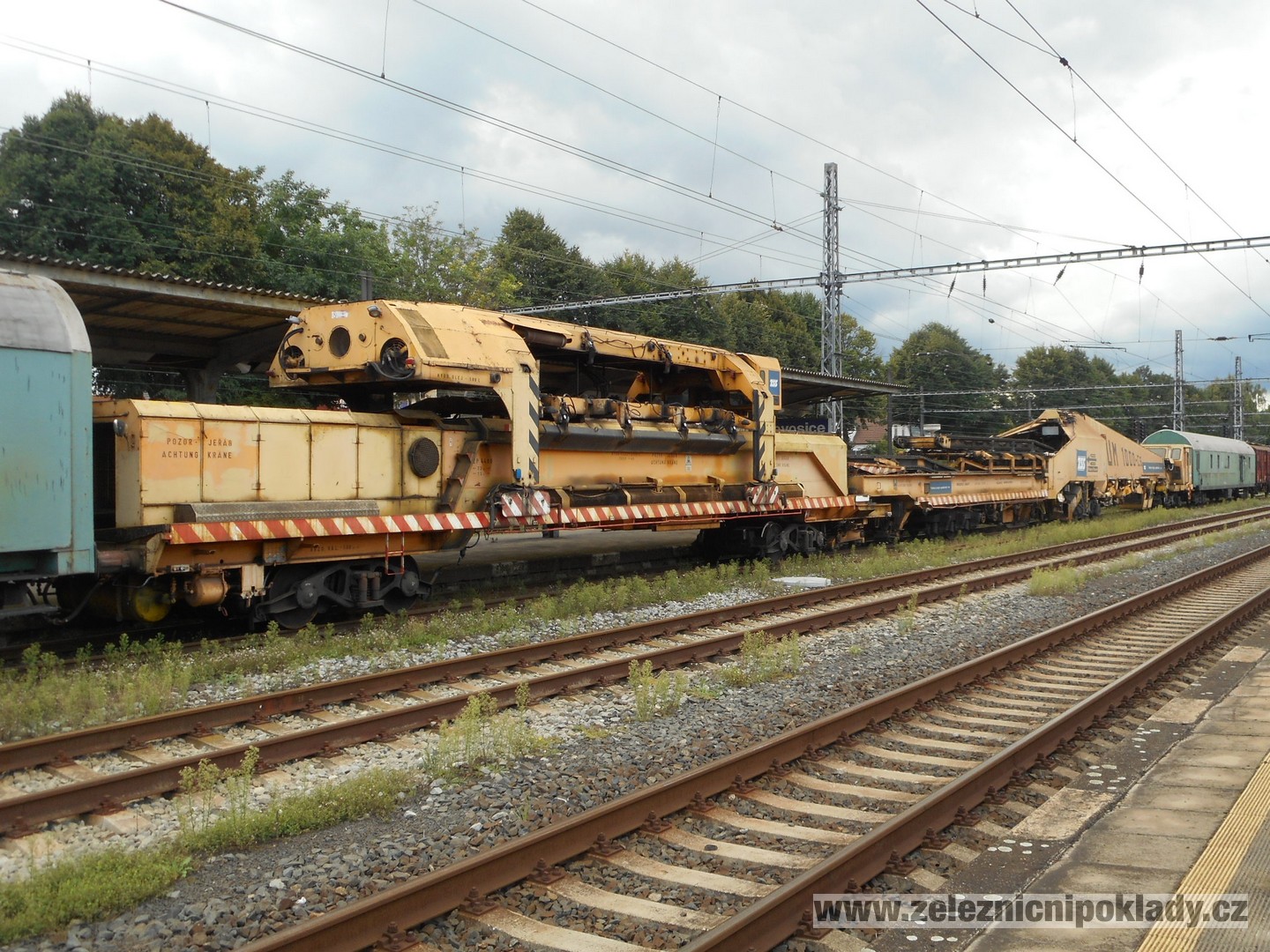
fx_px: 1247
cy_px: 476
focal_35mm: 34
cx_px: 635
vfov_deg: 41.8
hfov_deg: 54.0
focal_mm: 6
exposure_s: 1/80
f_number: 4.2
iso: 80
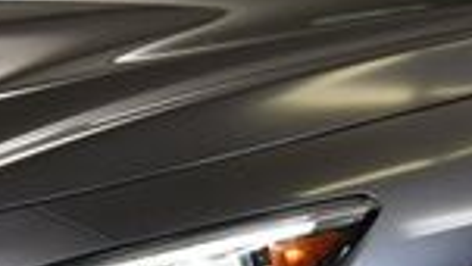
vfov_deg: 2.5
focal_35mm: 490
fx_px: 6134
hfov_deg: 4.4
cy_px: 376
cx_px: -175
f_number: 5.6
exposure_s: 1/200
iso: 800
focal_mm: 55
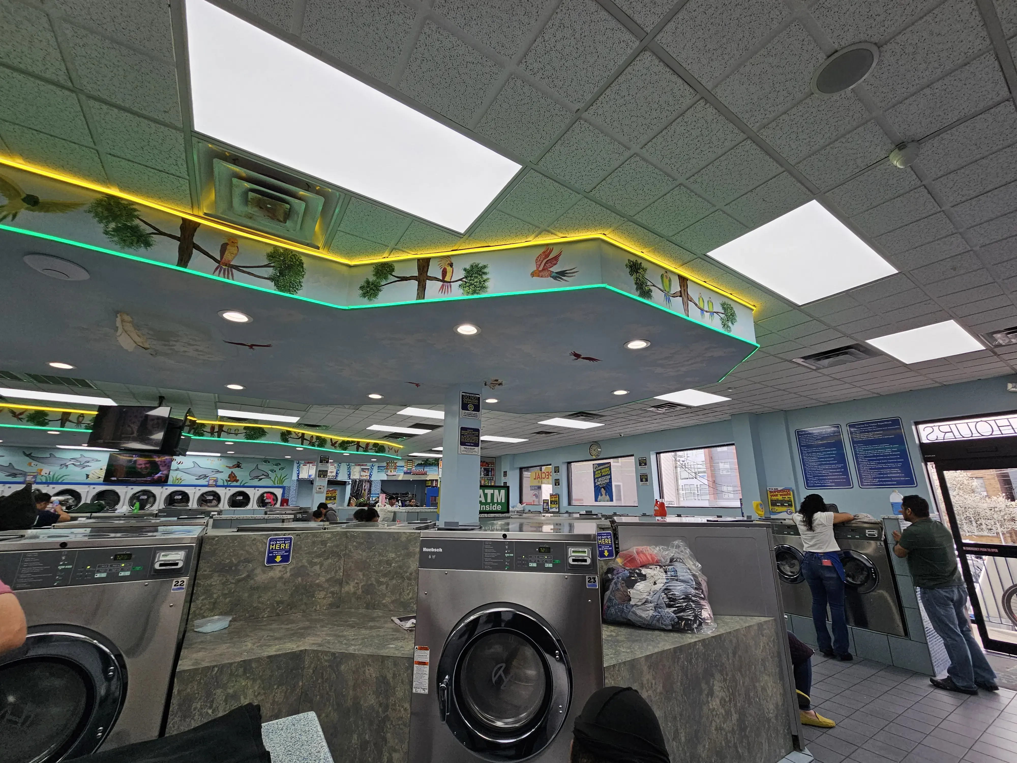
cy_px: 382
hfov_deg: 106.2
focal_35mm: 13
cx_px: 508
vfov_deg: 89.9
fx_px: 382
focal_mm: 2.2
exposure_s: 1/163
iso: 50
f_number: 2.2
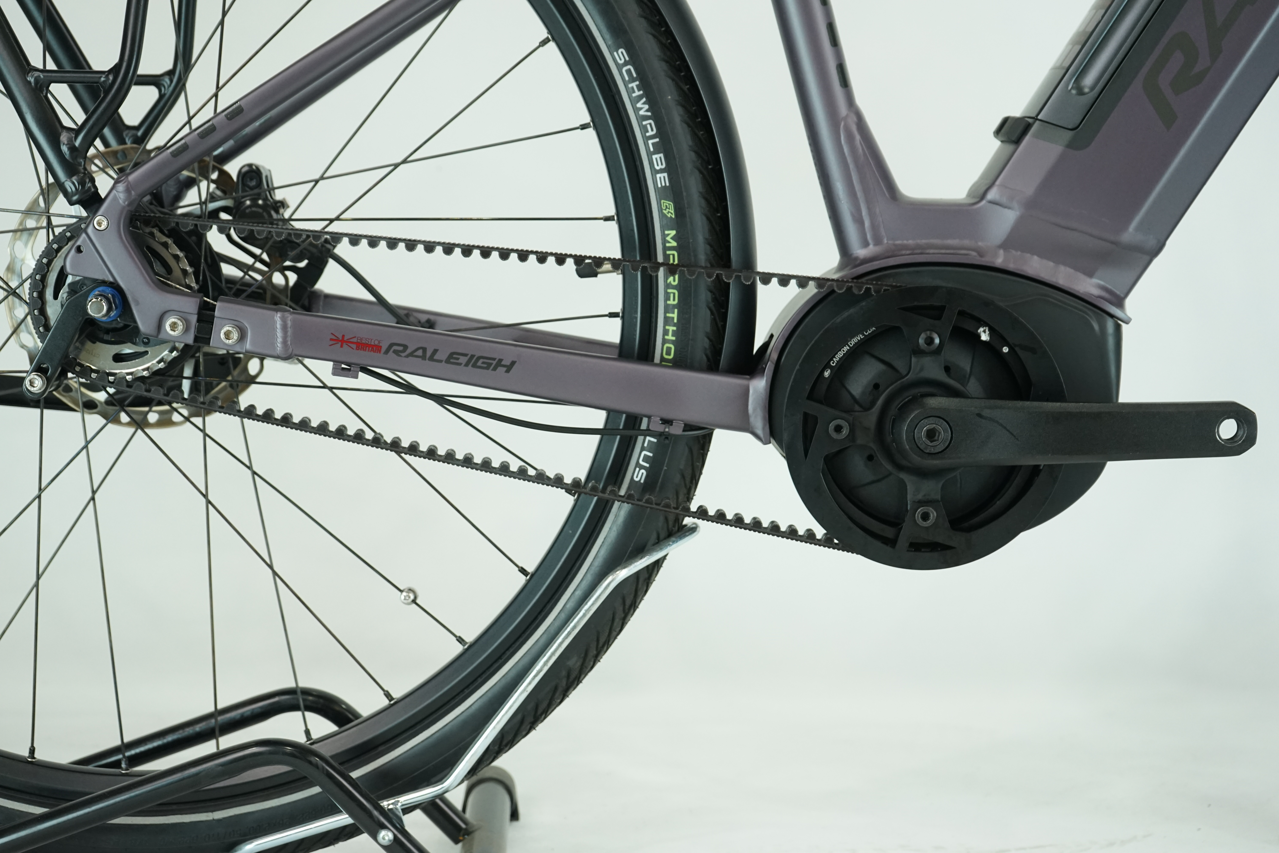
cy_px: 426
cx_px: 640
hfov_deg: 32.4
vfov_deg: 21.9
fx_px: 2203
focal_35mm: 62
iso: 1600
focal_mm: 62
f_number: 6.3
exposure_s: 1/200
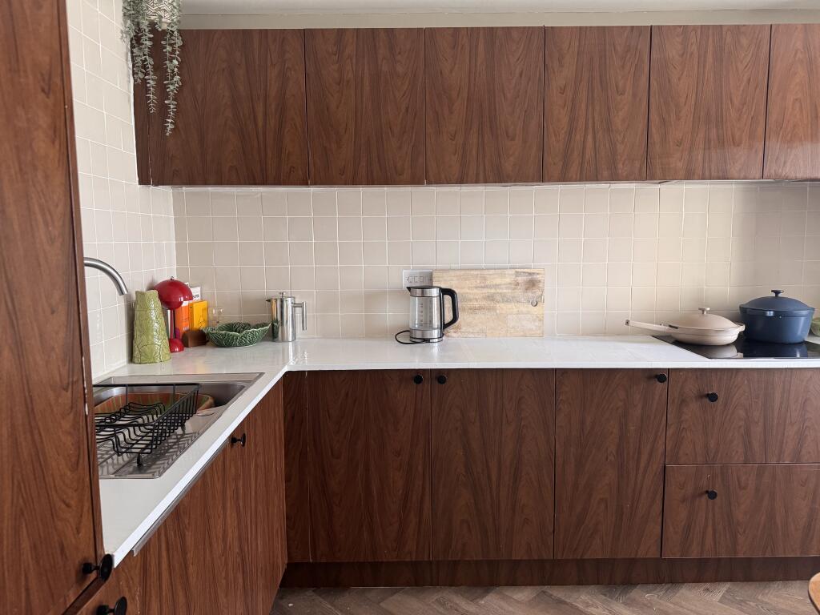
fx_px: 569
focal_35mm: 24
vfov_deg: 56.8
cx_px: 410
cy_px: 308
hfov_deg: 71.6
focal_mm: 6.76
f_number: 1.78
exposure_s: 1/60
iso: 400
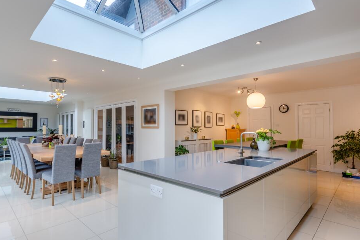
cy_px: 124
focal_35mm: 19
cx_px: 165
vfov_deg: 63.8
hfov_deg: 85.9
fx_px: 193
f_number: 8
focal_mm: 11.5
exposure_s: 1/40
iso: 100
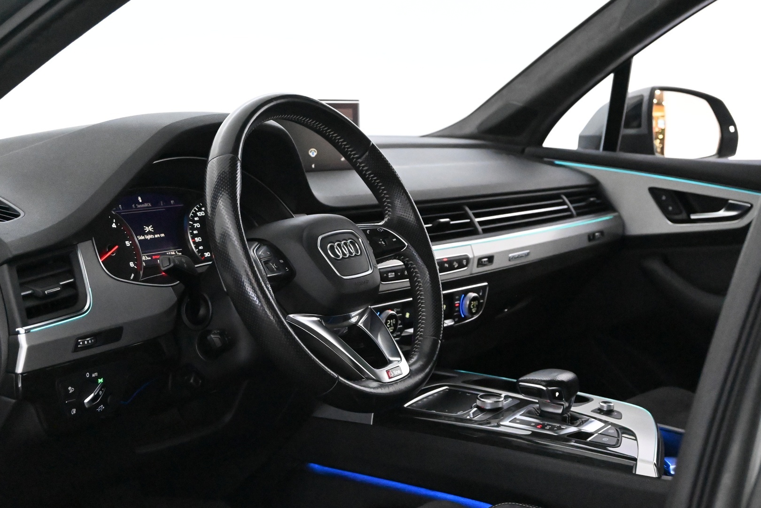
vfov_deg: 22.1
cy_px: 254
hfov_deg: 32.6
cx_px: 380
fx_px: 1300
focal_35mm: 62
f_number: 5.6
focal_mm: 41
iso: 14400
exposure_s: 1/60
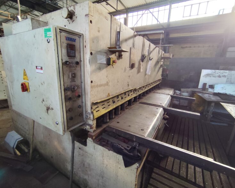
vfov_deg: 77.0
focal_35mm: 17
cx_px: 118
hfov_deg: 89.6
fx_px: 118
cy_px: 94
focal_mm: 1.65
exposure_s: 1/100
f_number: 2.2
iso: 50
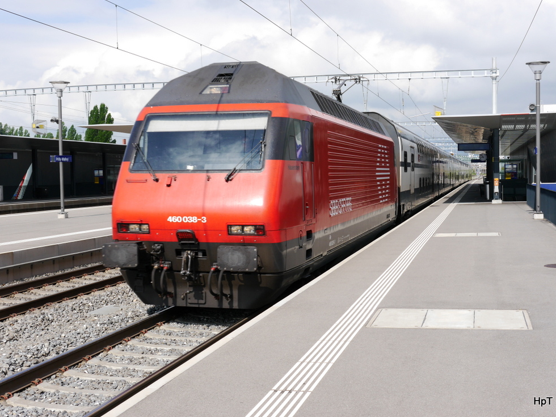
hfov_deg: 38.9
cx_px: 283
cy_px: 205
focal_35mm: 49
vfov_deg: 29.7
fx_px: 787
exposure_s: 1/400
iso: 160
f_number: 8
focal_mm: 24
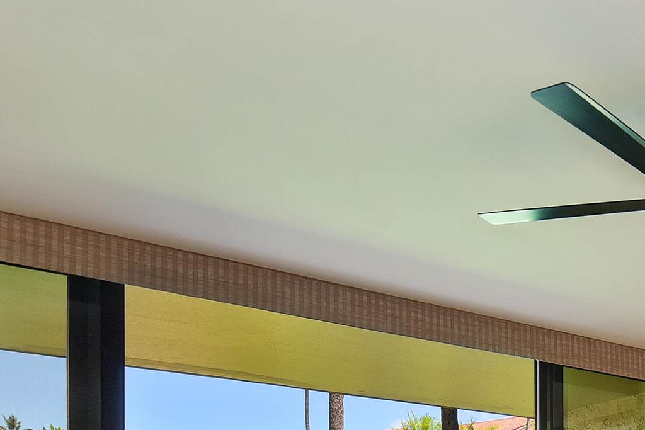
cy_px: 626
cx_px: 637
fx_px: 806
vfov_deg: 24.2
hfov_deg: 38.9
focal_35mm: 45
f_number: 3.5
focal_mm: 15
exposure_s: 1/60
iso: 50
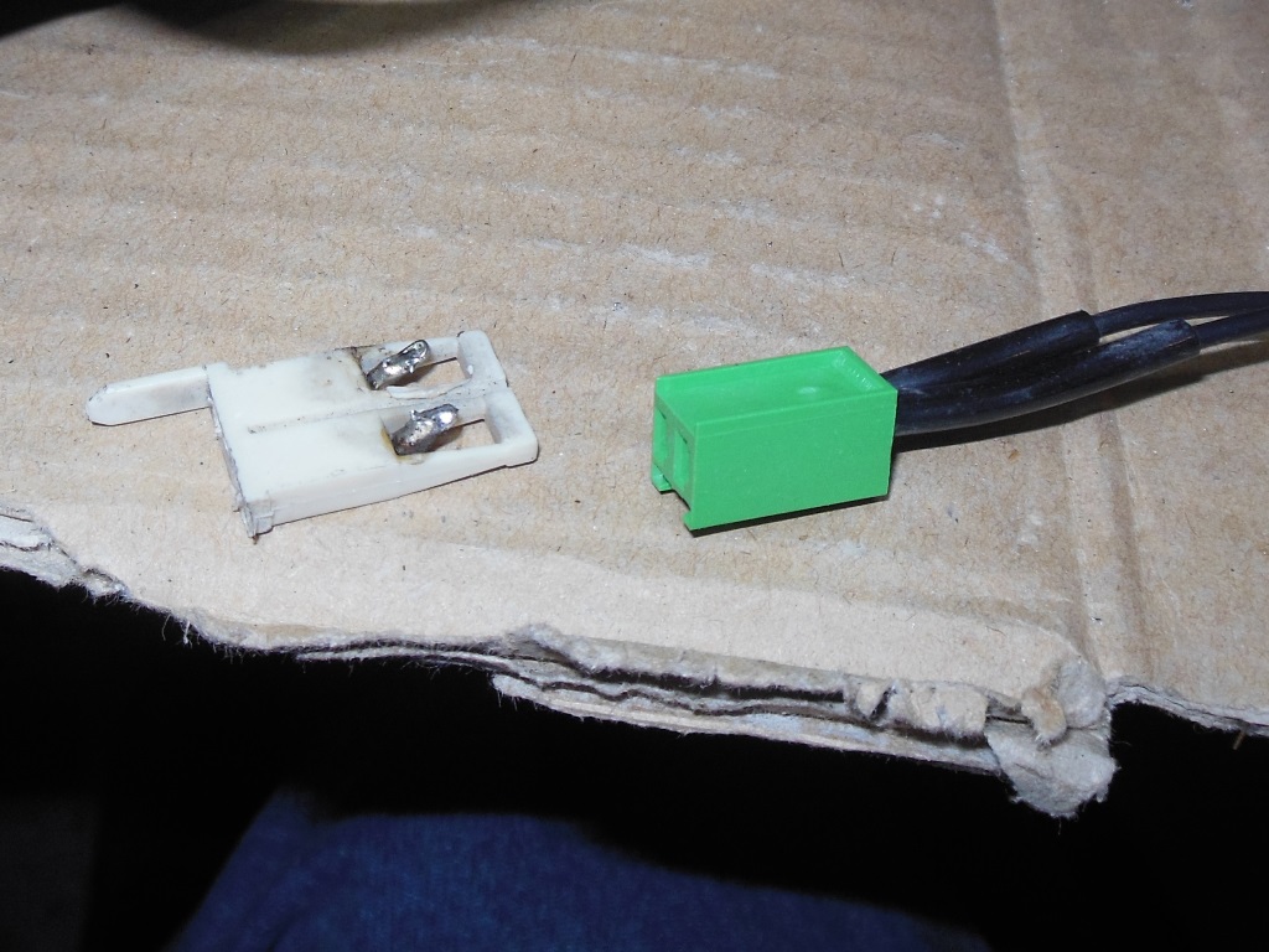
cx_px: 634
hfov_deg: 69.4
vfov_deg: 54.9
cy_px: 476
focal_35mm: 25
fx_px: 916
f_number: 6.4
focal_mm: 4.5
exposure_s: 1/30
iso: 125
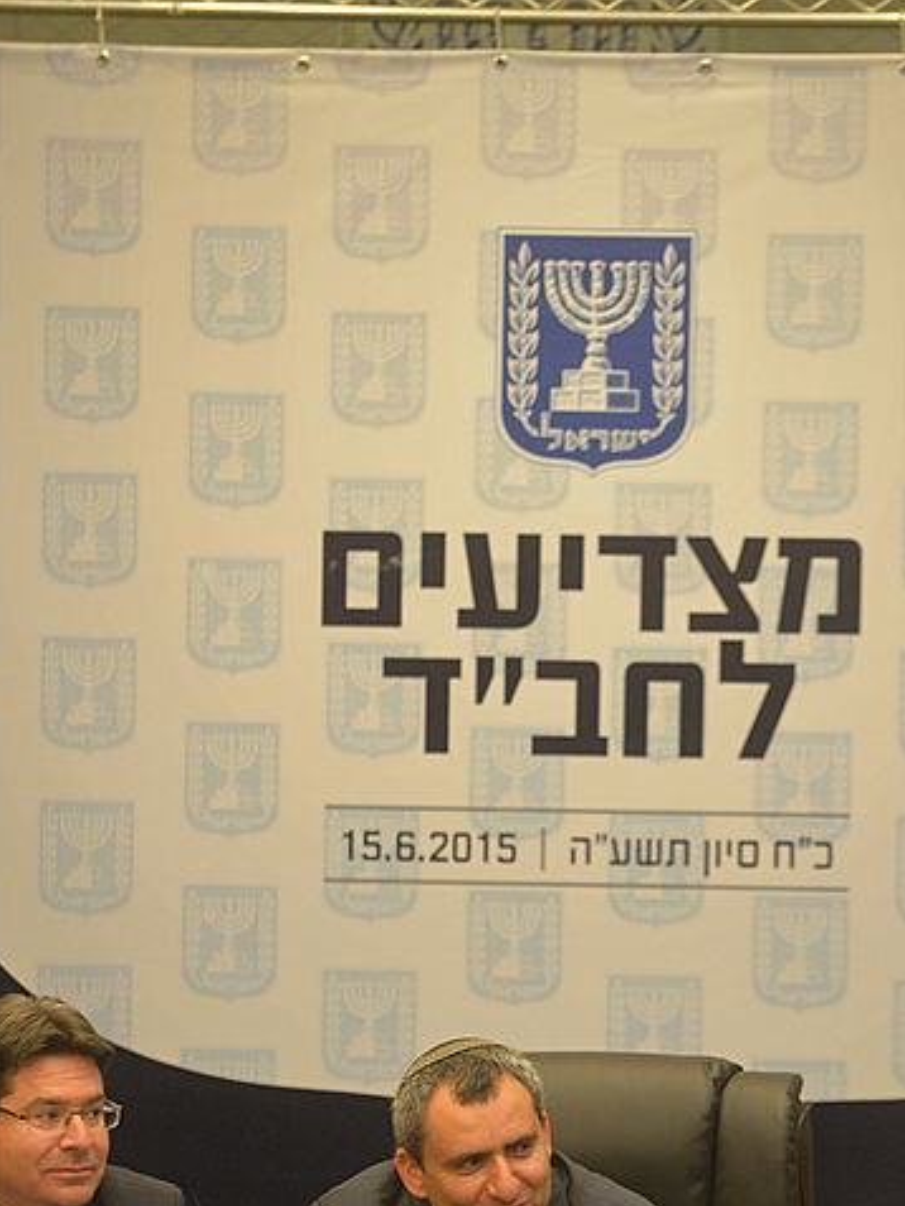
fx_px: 8711
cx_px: 571
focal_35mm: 250
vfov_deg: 7.9
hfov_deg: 5.9
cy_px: 847
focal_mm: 155
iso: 2000
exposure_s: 1/125
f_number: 2.8
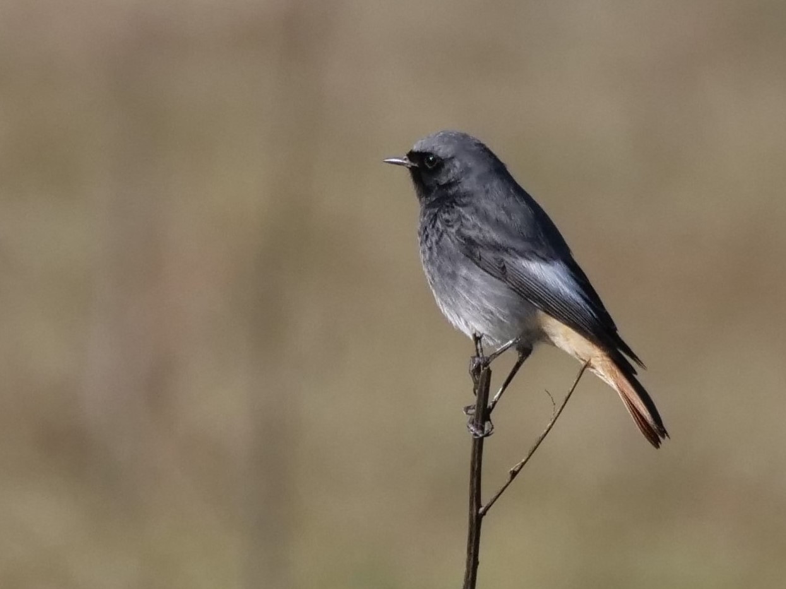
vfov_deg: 1.9
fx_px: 18160
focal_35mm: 800
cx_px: 393
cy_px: 294
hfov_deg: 2.5
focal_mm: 400
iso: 800
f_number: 8
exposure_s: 1/1600
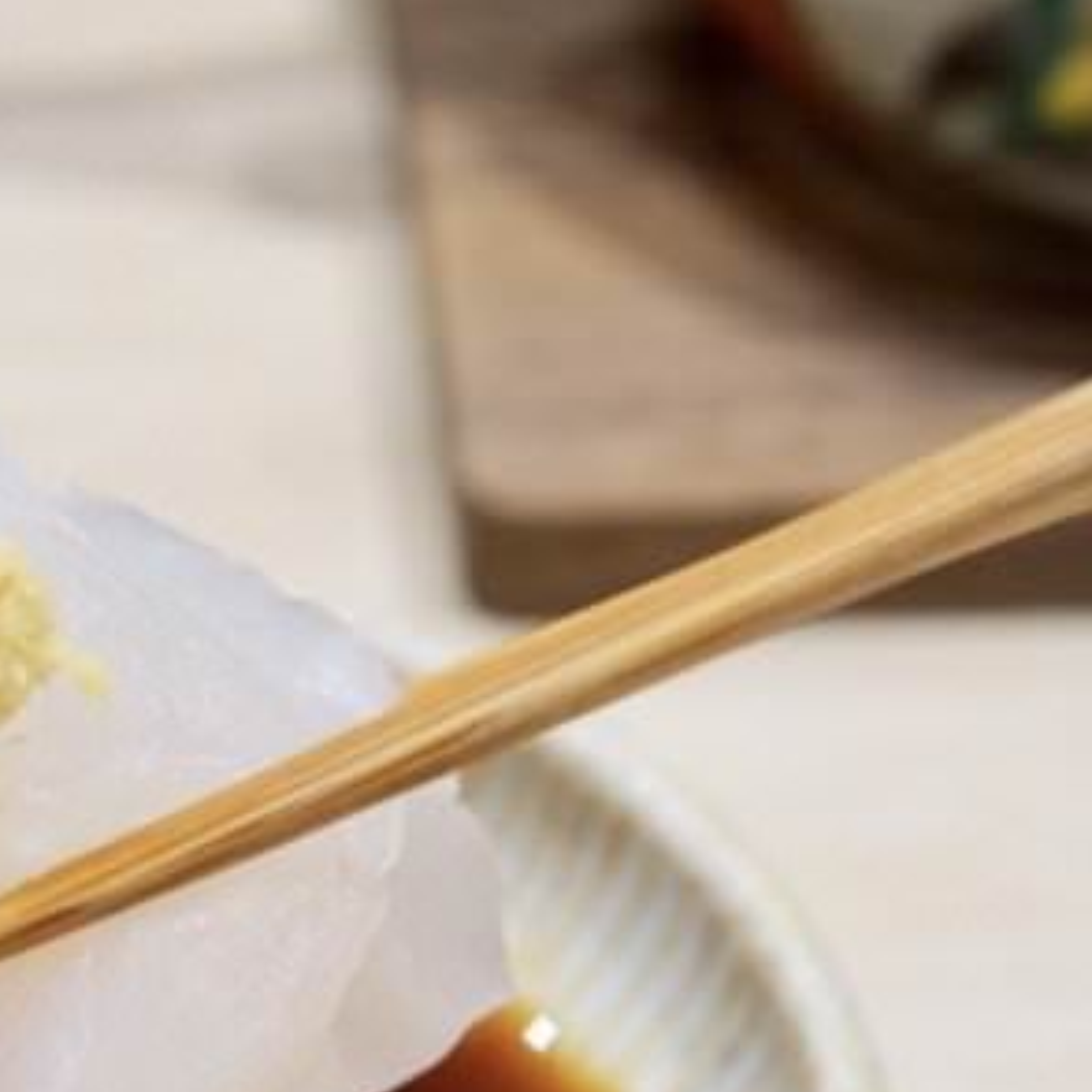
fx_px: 4640
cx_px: 219
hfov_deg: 13.4
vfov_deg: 13.4
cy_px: 802
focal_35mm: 130
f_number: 4
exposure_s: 1/60
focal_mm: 30
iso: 800
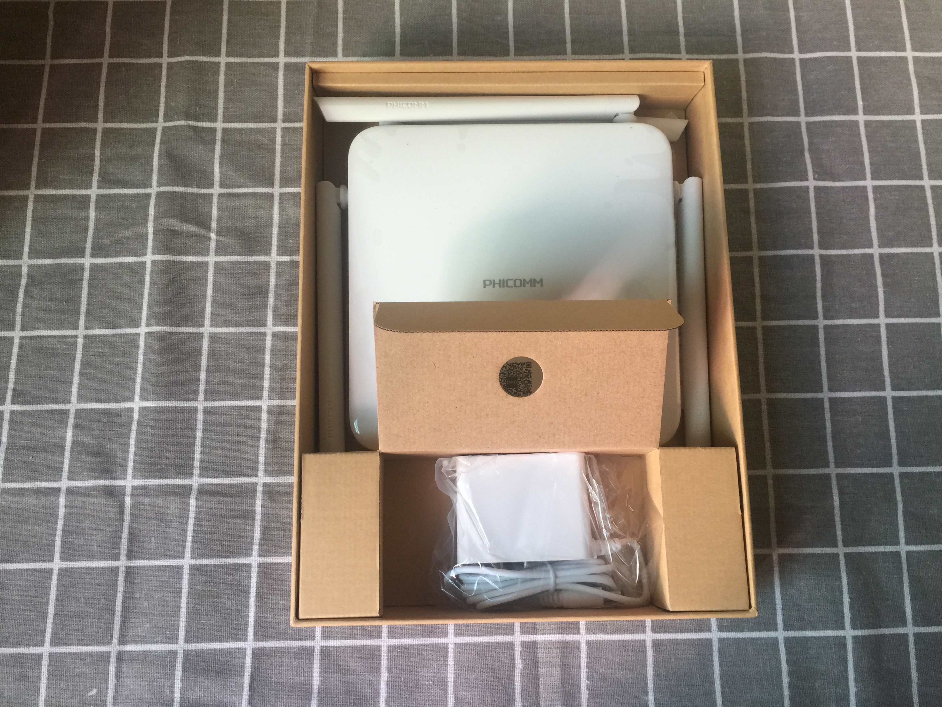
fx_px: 789
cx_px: 471
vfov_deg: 48.2
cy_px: 354
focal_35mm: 29
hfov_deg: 61.7
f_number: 2.2
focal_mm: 4.15
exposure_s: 1/33
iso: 50
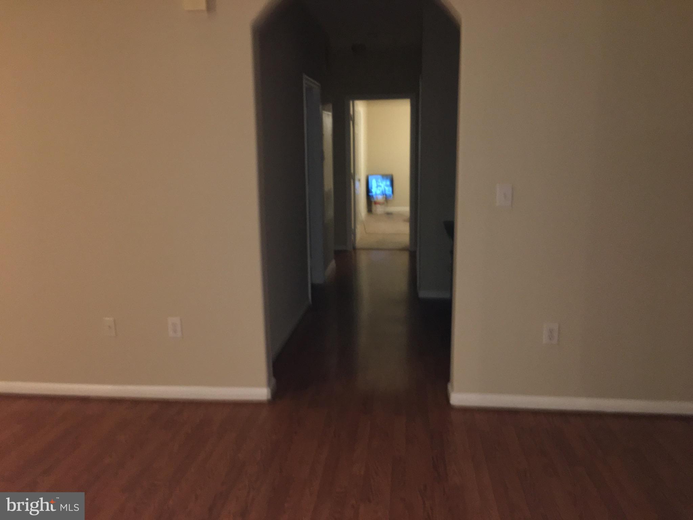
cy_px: 260
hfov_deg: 61.7
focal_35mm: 29
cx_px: 346
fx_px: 581
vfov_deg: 48.2
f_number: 2.2
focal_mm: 4.15
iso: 125
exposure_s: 1/16
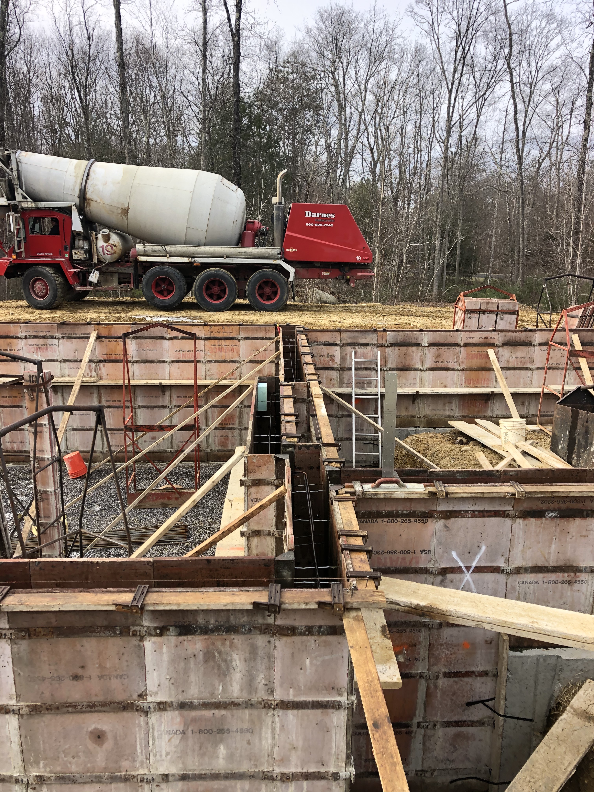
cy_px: 396
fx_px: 641
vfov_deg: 63.4
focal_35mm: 28
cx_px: 297
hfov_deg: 49.7
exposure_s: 1/390
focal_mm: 3.99
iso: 20
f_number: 1.8
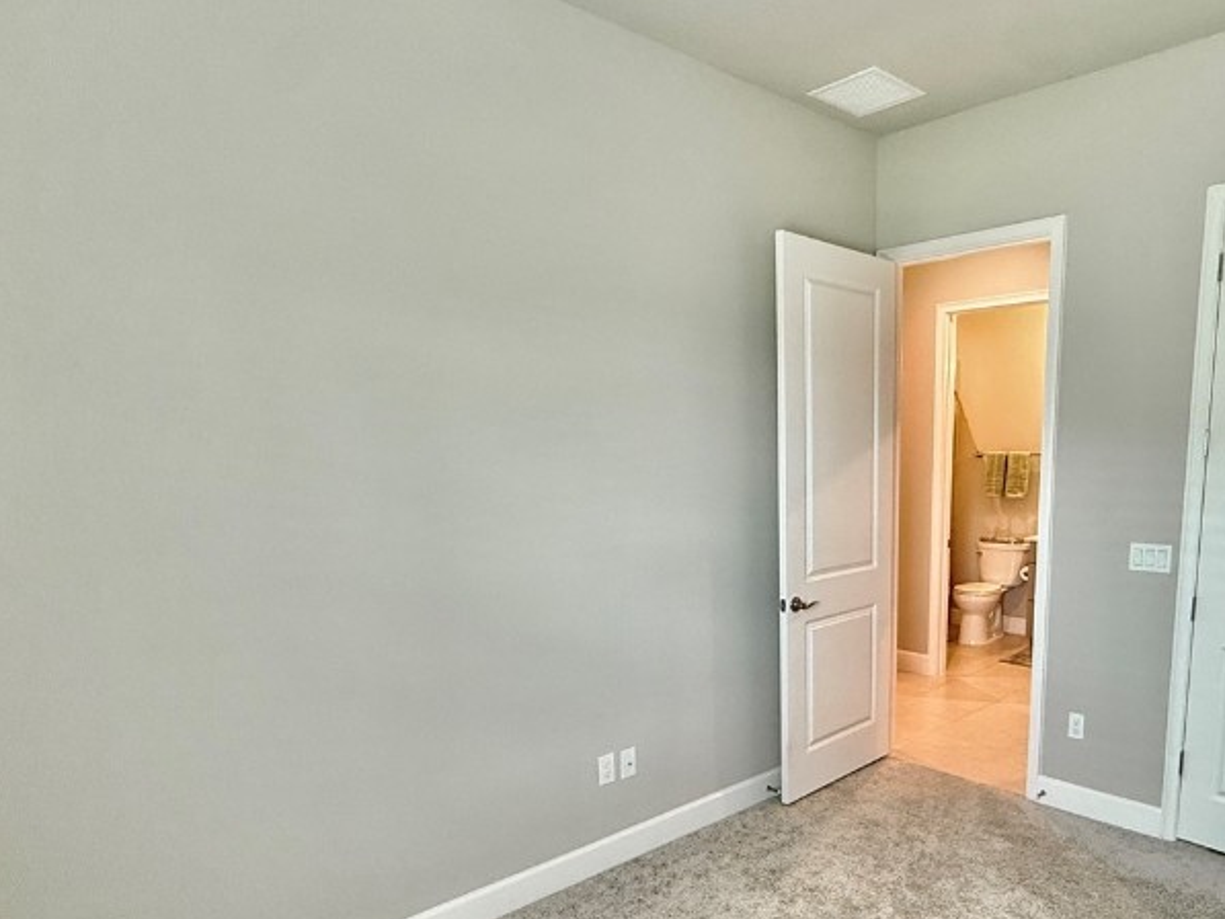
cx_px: 798
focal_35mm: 24
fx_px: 849
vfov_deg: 56.0
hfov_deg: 69.9
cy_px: 591
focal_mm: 2.22
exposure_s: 1/60
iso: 250
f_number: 2.2
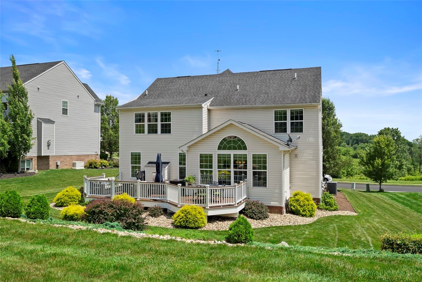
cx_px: 211
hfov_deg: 67.4
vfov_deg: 48.0
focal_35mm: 27
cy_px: 141
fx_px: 317
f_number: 8
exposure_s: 1/640
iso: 400
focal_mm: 27
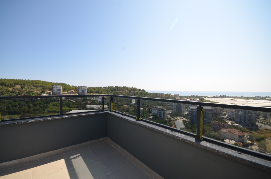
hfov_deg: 100.5
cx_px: 136
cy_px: 90
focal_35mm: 15
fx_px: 113
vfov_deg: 77.1
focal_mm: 10
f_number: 8
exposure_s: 1/250
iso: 100
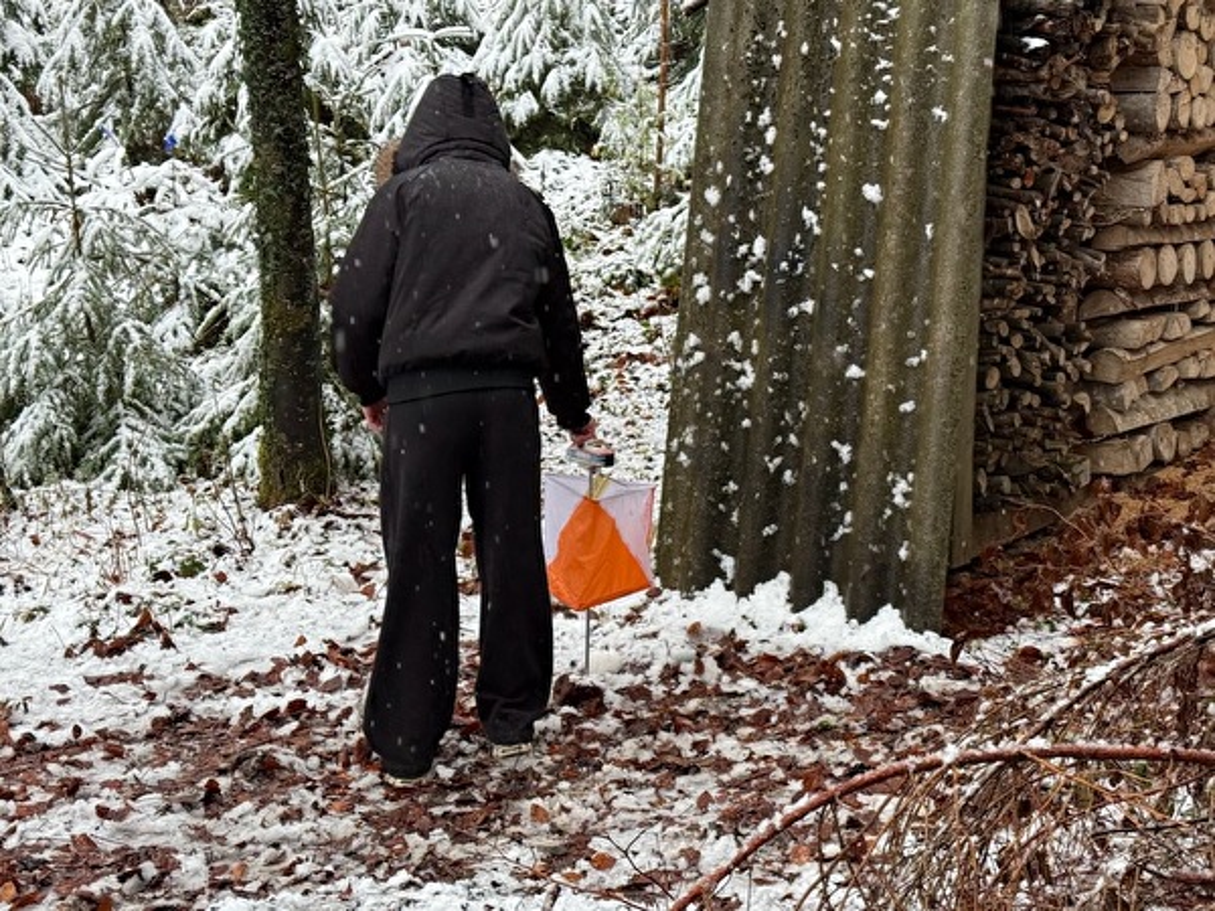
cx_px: 608
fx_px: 1685
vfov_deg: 30.3
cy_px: 456
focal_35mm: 48
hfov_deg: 39.7
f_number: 1.78
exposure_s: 1/121
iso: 80
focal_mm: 6.76
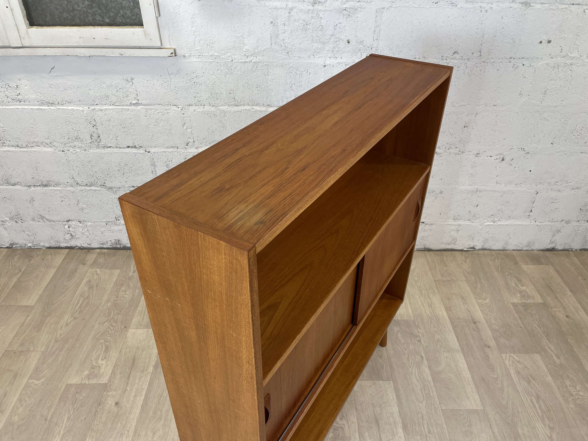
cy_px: 220
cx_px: 294
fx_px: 442
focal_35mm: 26
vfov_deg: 53.1
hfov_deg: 67.3
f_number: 1.6
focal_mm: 4.2
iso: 64
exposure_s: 1/100
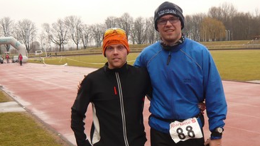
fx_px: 345
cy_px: 120
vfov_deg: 23.6
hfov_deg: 41.2
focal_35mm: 50
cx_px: 154
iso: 100
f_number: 2.8
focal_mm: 4.6
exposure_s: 1/100
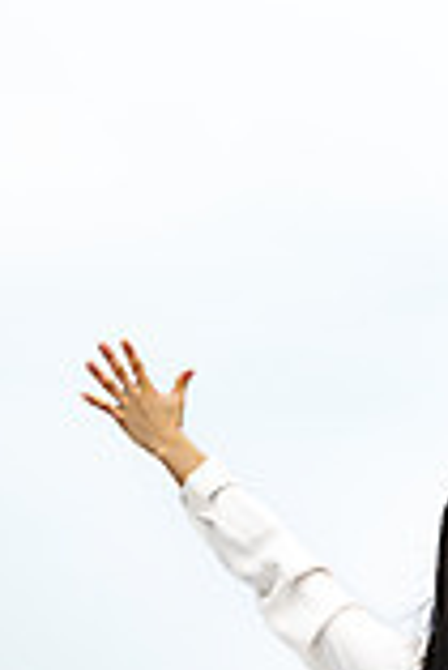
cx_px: 493
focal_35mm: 117
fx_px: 2179
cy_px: 427
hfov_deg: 11.6
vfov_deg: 17.4
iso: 400
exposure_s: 1/8000
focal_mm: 46
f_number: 2.8
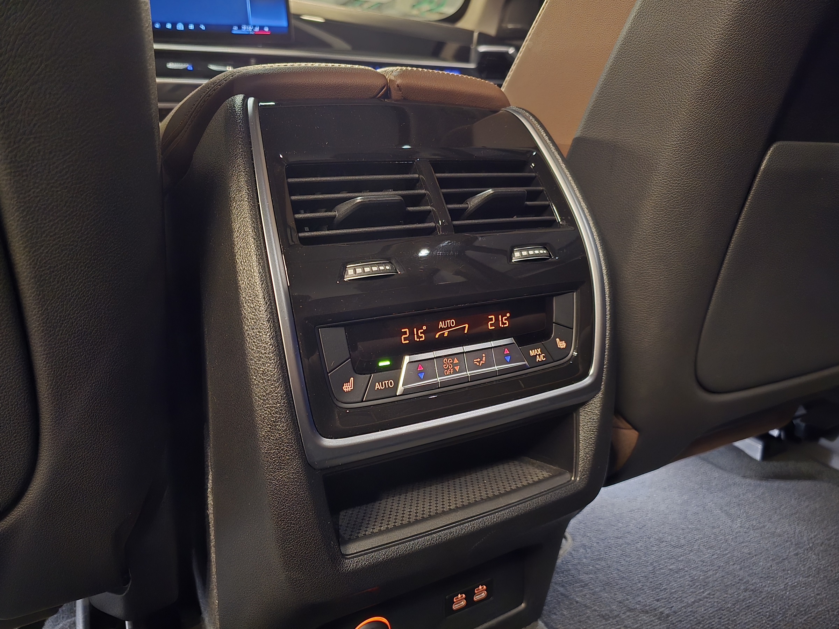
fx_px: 557
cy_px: 314
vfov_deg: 58.9
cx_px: 420
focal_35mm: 23
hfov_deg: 73.9
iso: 2500
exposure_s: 1/17.2
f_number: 1.7
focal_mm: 6.3
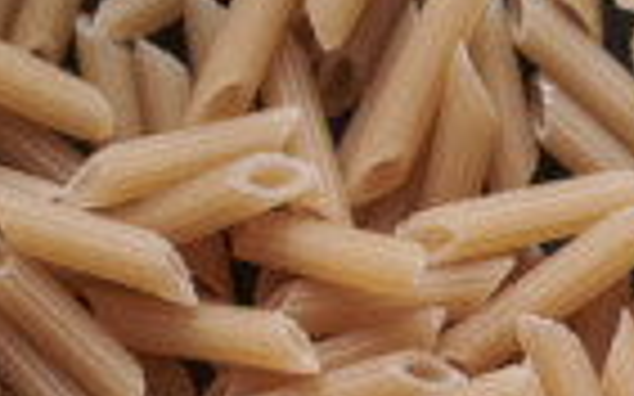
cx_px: 1277
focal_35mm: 289
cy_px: 1174
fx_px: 4992
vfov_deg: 4.4
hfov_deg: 7.0
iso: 160
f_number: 8
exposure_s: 1/100
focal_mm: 50
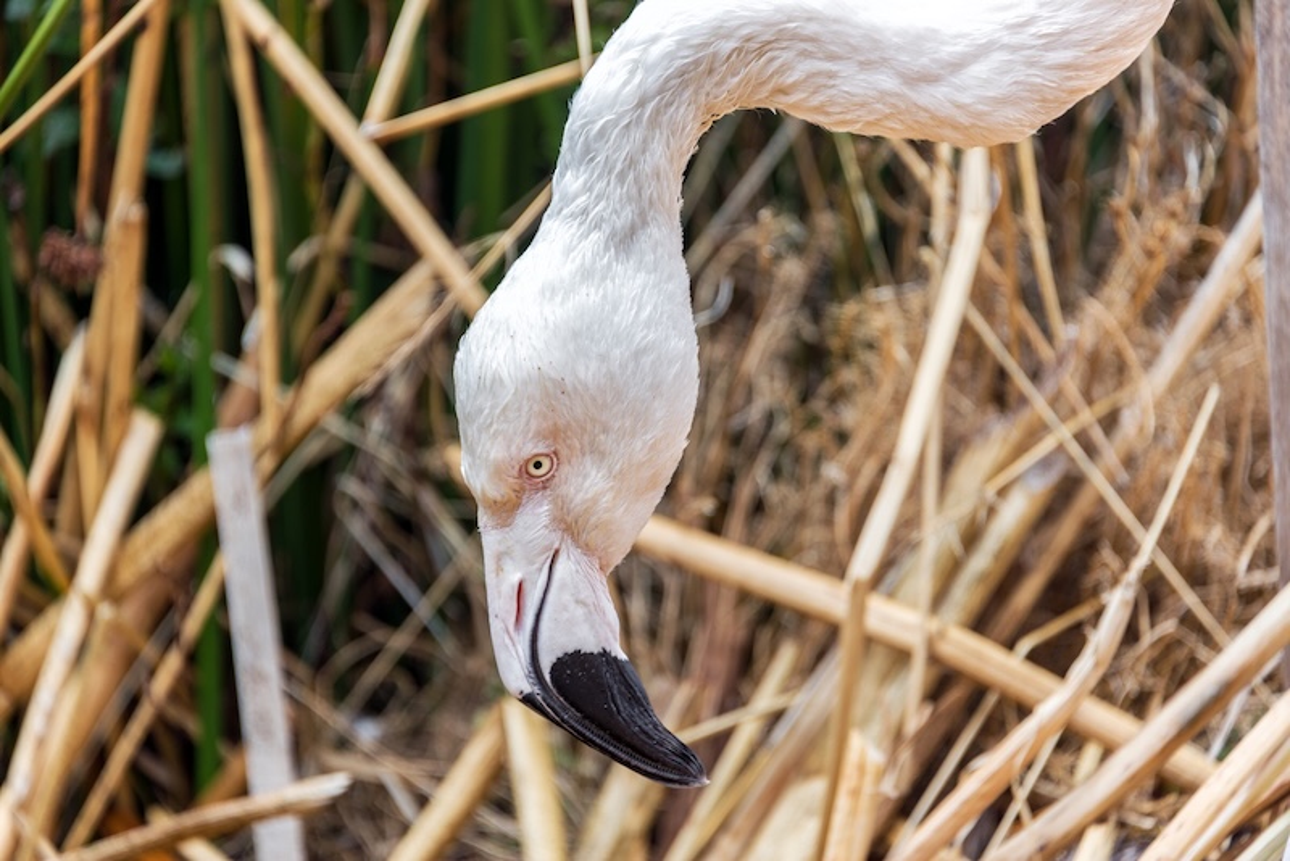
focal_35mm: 300
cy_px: 430
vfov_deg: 4.6
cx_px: 645
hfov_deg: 6.9
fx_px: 10753
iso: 250
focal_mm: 300
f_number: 5.6
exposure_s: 1/200
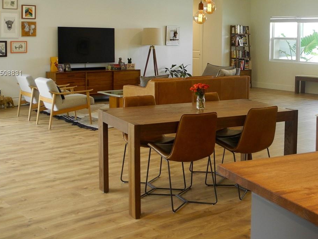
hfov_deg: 37.7
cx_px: 246
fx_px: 450
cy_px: 74
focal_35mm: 49
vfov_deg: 29.4
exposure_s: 1/30
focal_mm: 6
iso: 134
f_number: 2.8
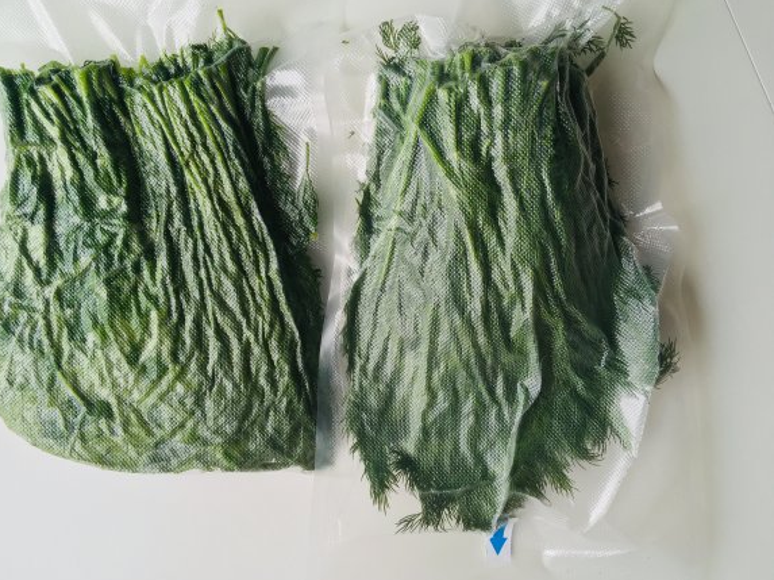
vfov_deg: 45.4
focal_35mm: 31
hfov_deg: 58.3
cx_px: 363
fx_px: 693
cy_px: 283
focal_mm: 4.15
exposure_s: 1/100
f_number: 2.2
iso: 40
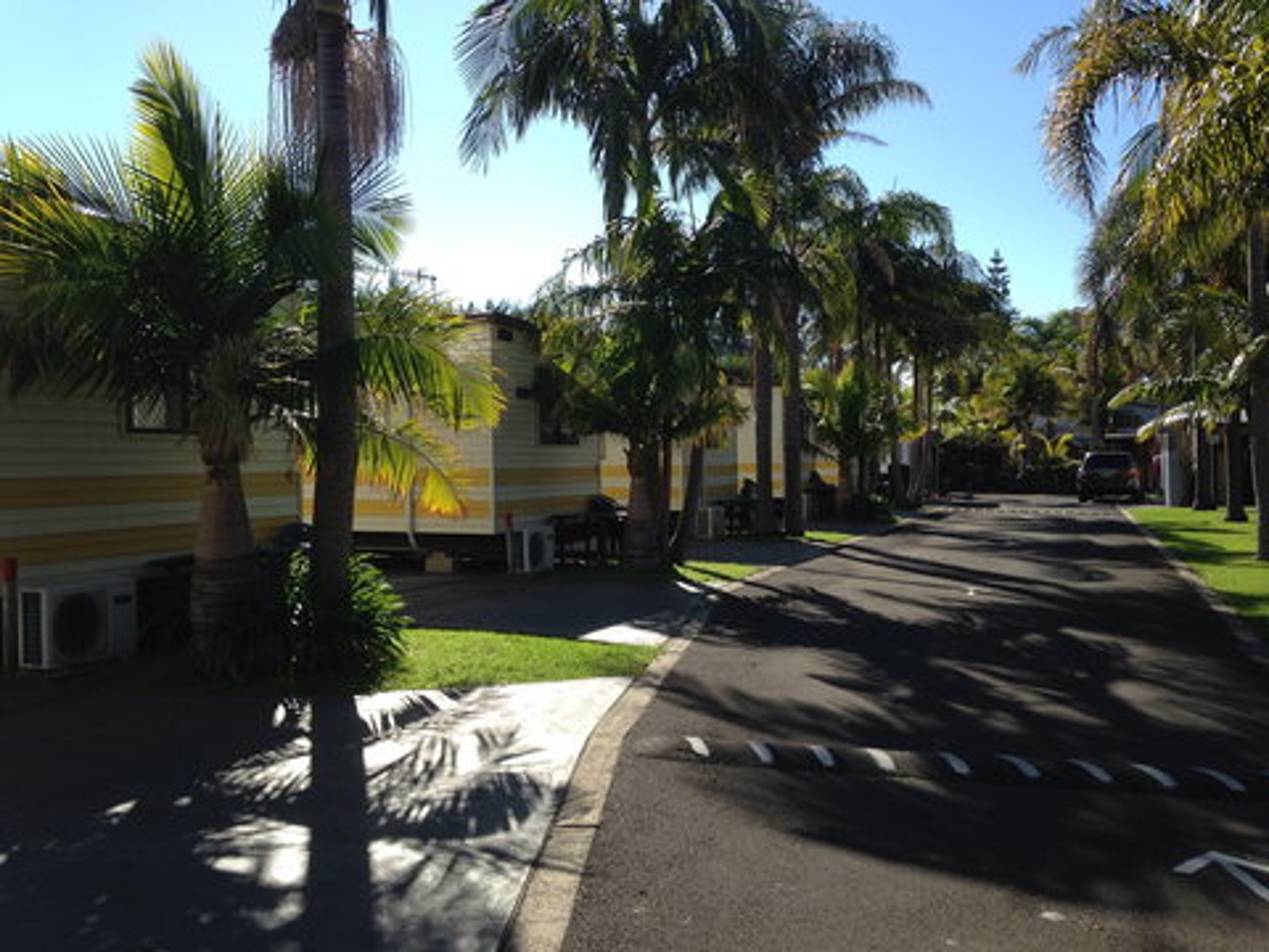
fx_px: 1210
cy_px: 476
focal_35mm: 33
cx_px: 634
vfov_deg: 42.9
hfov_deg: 55.4
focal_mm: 4.12
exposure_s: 1/1106
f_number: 2.4
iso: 50
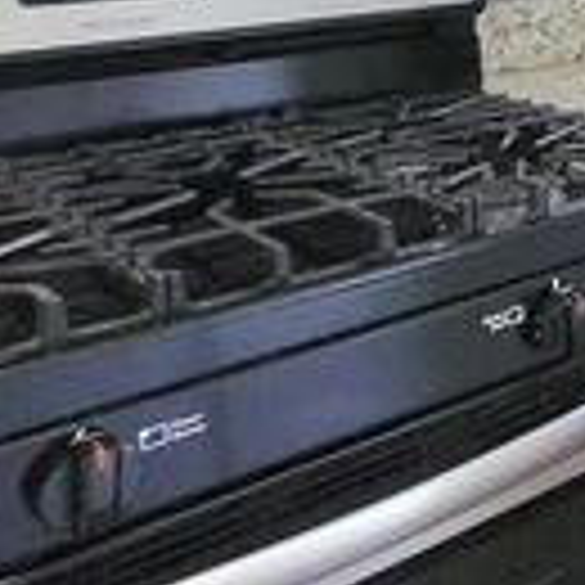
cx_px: 1022
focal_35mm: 53
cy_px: -86
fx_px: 1013
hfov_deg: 21.9
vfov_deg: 28.7
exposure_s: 1/30
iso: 400
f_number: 2.2
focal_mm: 1.74
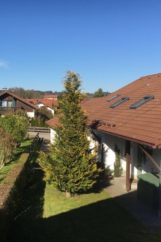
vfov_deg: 47.4
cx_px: 45
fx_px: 275
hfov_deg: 32.2
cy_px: 122
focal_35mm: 41
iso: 25
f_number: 2.2
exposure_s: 1/1350
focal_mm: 4.15
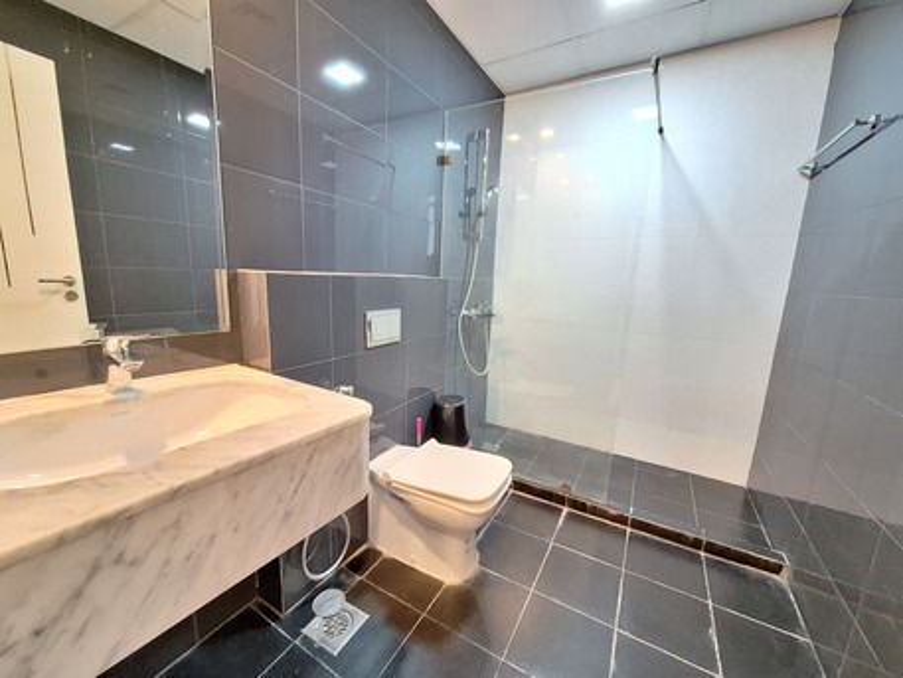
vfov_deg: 89.9
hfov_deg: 106.2
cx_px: 452
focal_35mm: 13
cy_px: 339
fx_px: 339
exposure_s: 1/20
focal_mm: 1.74
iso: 640
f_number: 2.2
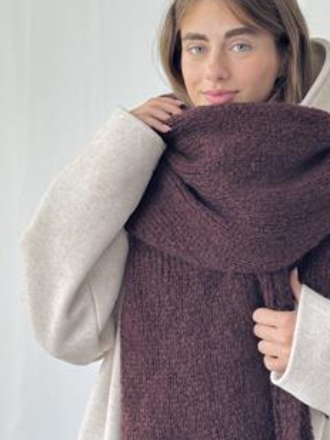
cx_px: 244
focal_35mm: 83
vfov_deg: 23.6
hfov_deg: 17.7
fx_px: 1055
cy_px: 239
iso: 100
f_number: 1.78
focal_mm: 6.76
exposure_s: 1/113
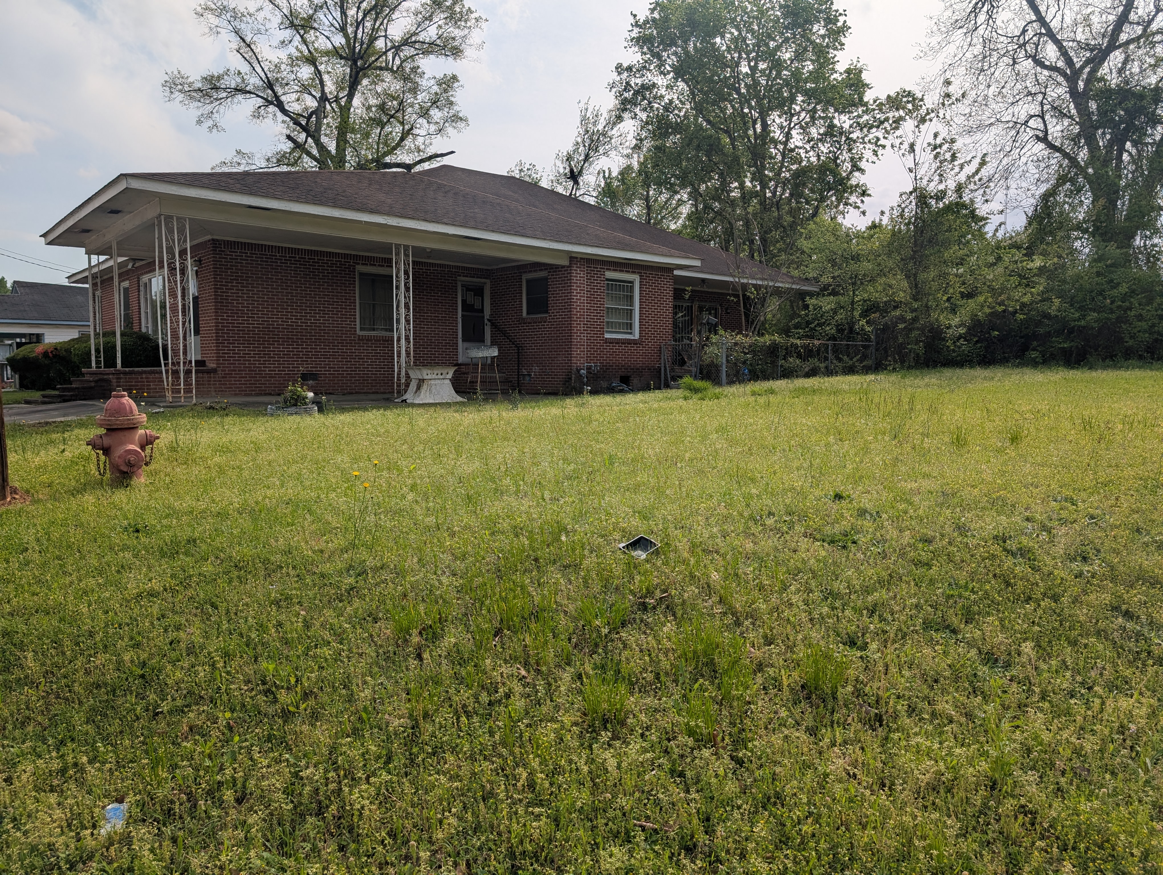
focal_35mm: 24
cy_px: 438
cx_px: 582
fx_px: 807
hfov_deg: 71.5
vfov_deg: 56.9
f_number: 1.68
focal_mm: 6.9
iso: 21
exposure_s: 1/1869
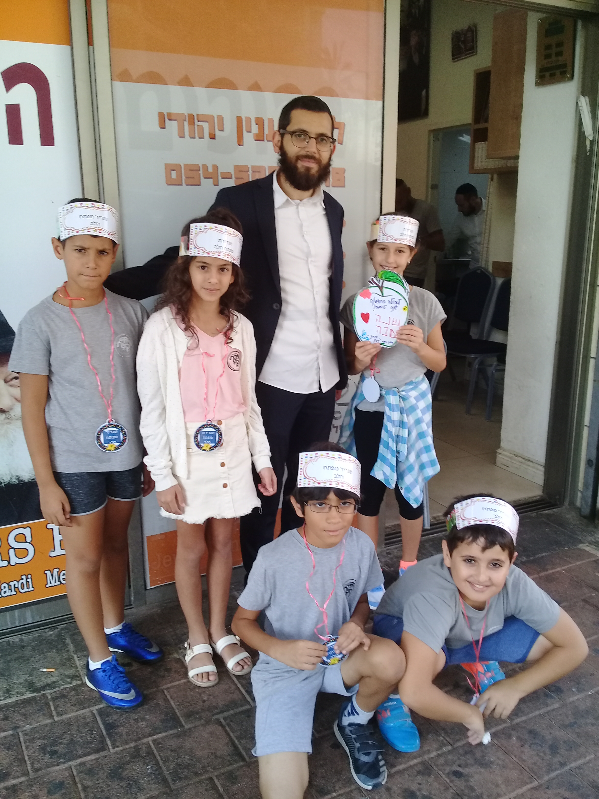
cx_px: 300
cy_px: 400
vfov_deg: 58.4
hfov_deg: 45.4
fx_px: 715
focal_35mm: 31
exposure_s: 1/122
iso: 50
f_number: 2.2
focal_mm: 3.3
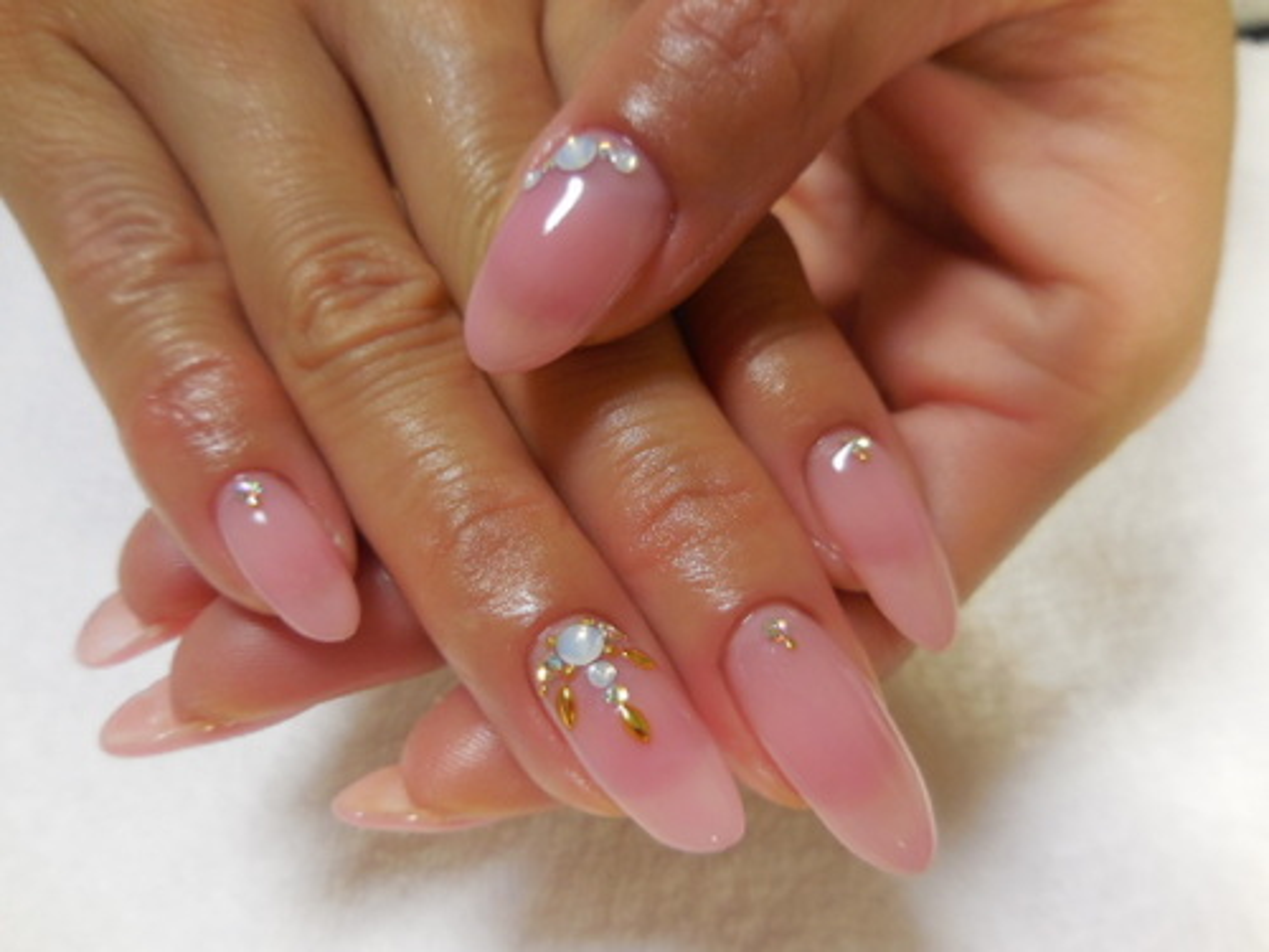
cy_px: 476
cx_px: 634
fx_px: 916
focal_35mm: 25
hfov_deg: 69.4
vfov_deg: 54.9
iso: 200
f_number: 3.3
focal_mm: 4.5
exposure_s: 1/30
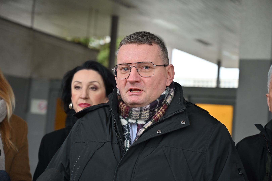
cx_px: 136
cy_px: 90
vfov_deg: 19.5
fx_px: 529
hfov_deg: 28.8
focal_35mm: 70
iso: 900
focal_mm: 70
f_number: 4
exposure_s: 1/160
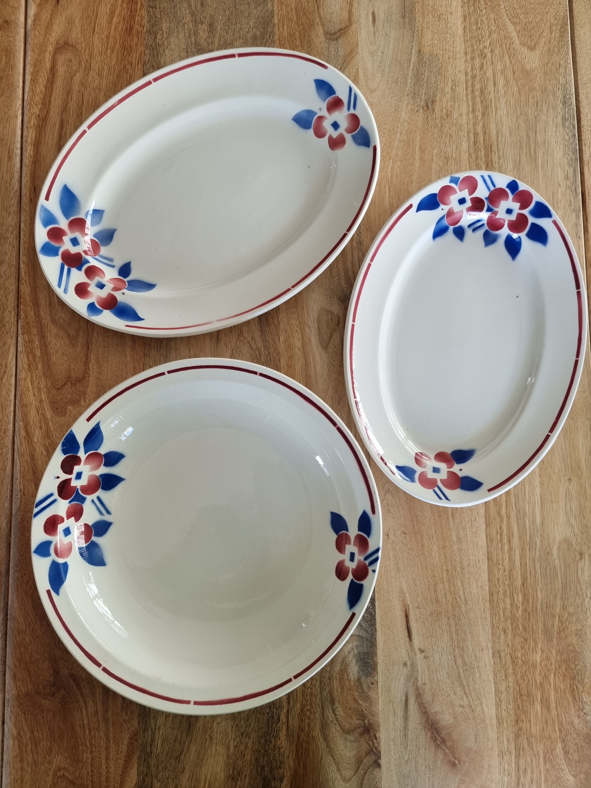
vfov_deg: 71.6
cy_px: 394
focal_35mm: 24
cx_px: 296
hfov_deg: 56.8
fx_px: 546
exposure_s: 1/100
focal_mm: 6.7
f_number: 1.8
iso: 64
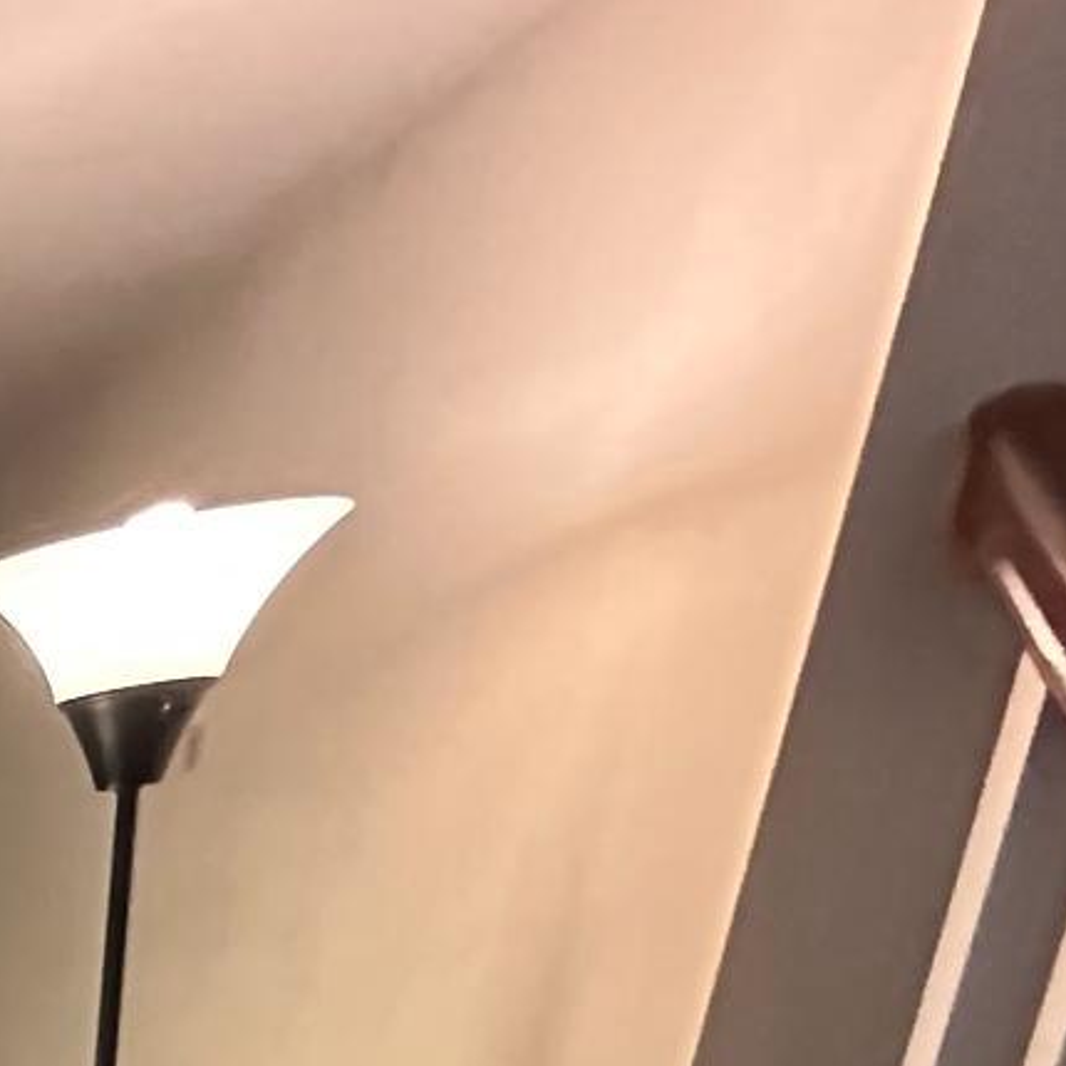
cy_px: 1641
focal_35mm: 59
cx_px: -1448
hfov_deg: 15.6
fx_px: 2056
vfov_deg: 23.0
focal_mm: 2.22
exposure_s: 1/60
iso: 1000
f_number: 2.2
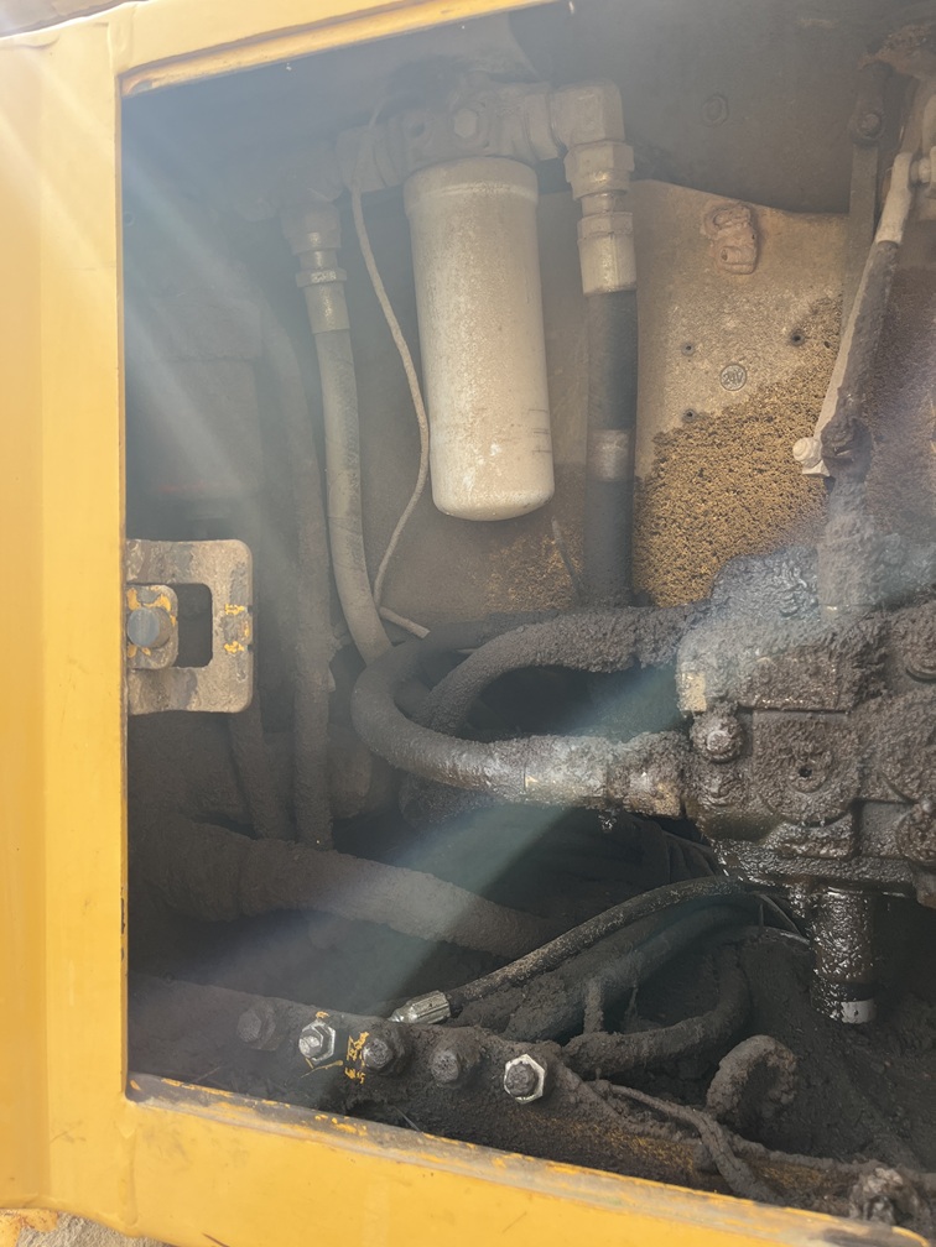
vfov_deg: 67.3
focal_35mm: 26
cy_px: 624
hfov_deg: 53.1
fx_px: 937
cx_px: 468
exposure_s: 1/399
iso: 50
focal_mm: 5.1
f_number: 1.6
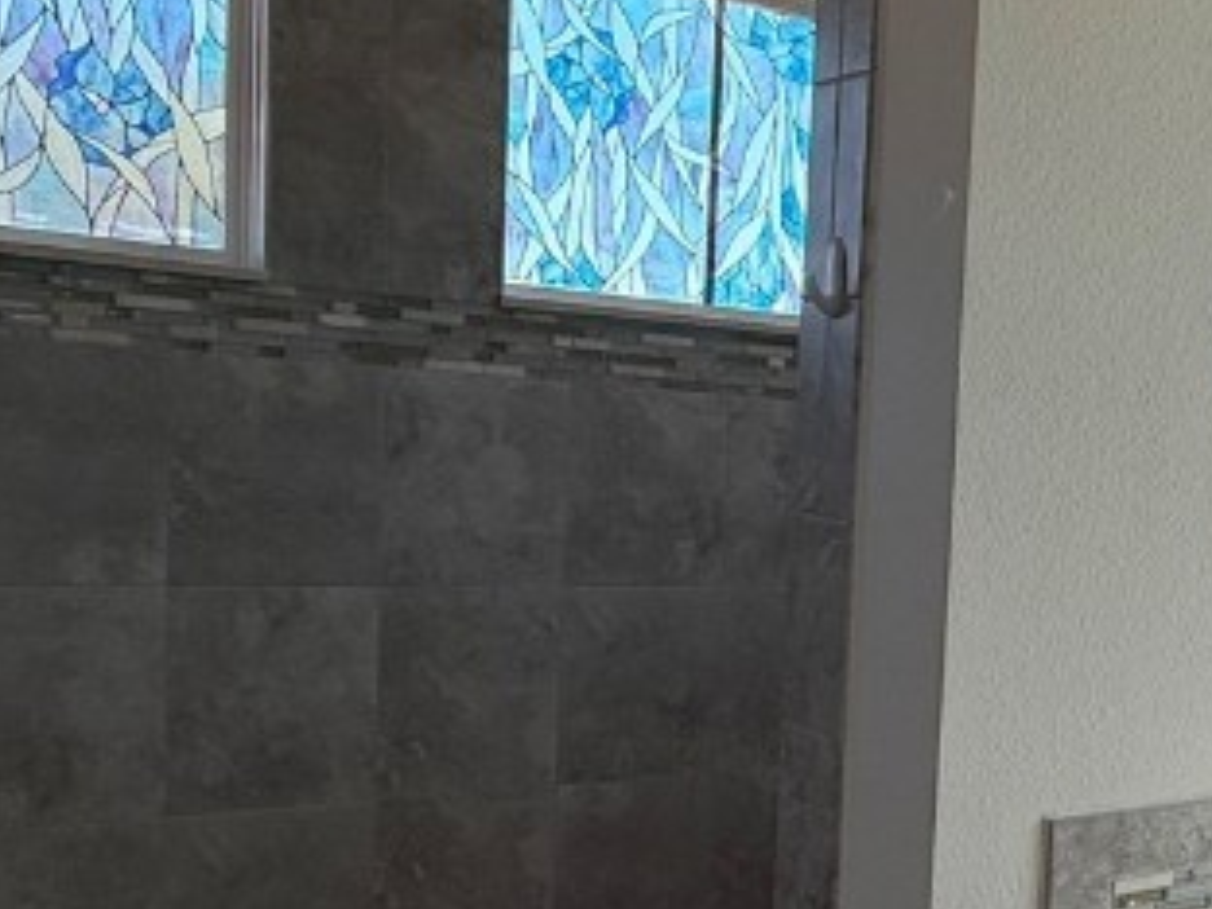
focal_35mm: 46
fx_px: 1611
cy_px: 579
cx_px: 1507
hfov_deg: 32.7
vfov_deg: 31.4
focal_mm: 2.22
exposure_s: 1/282
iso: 64
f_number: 2.2
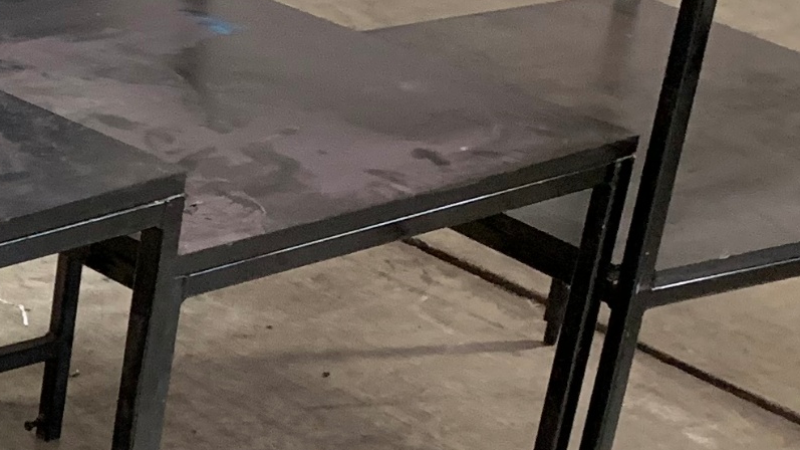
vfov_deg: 10.3
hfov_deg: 17.1
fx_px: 2460
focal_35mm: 116
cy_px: 505
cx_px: -312
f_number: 1.8
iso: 320
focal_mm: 4.25
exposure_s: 1/60
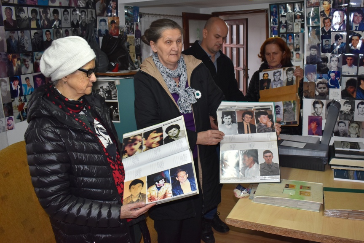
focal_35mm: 32
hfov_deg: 58.6
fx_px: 324
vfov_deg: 41.0
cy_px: 102
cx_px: 202
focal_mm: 18
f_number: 4.5
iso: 800
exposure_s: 1/200
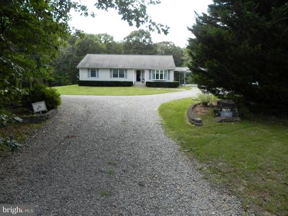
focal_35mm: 26
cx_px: 144
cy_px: 108
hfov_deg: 67.3
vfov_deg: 53.1
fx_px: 216
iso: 160
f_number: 2.8
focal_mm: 4.6
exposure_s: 1/466
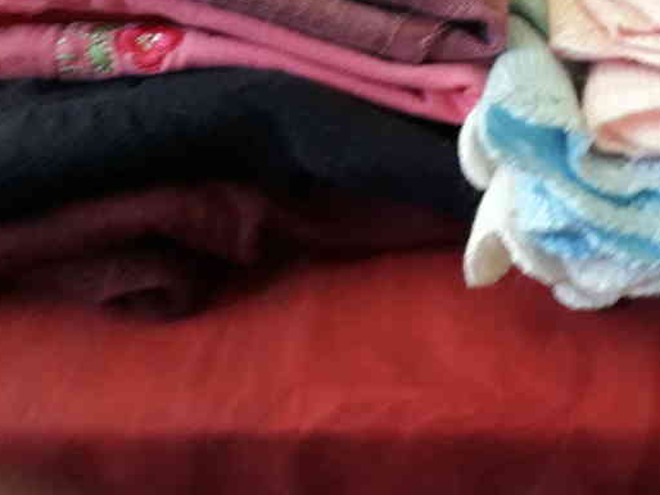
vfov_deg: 34.0
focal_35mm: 42
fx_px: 801
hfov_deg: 44.2
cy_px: 162
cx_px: 433
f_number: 1.9
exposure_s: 1/17
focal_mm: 3.6
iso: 640
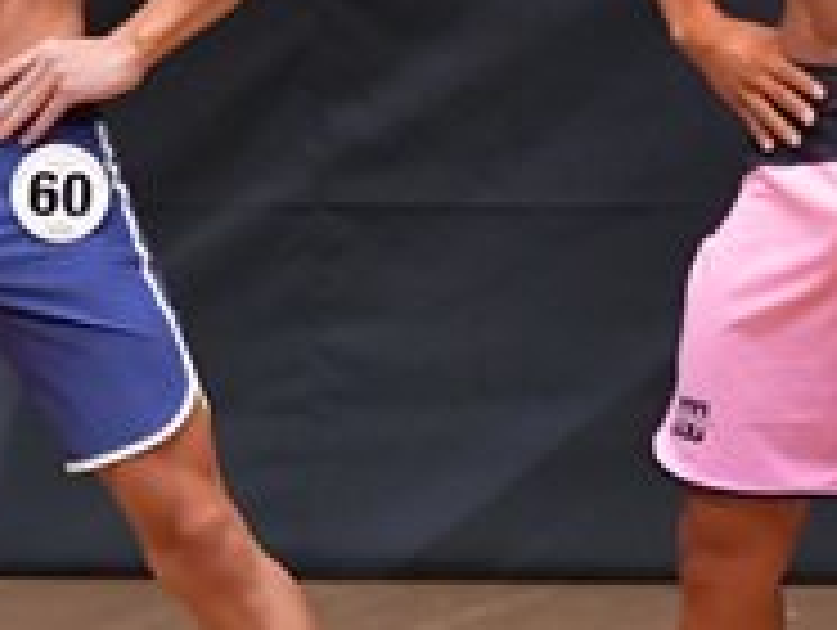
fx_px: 23267
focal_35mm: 961
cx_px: 898
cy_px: 99
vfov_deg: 1.6
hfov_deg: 2.1
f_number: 5.6
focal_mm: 160
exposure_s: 1/400
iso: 6400
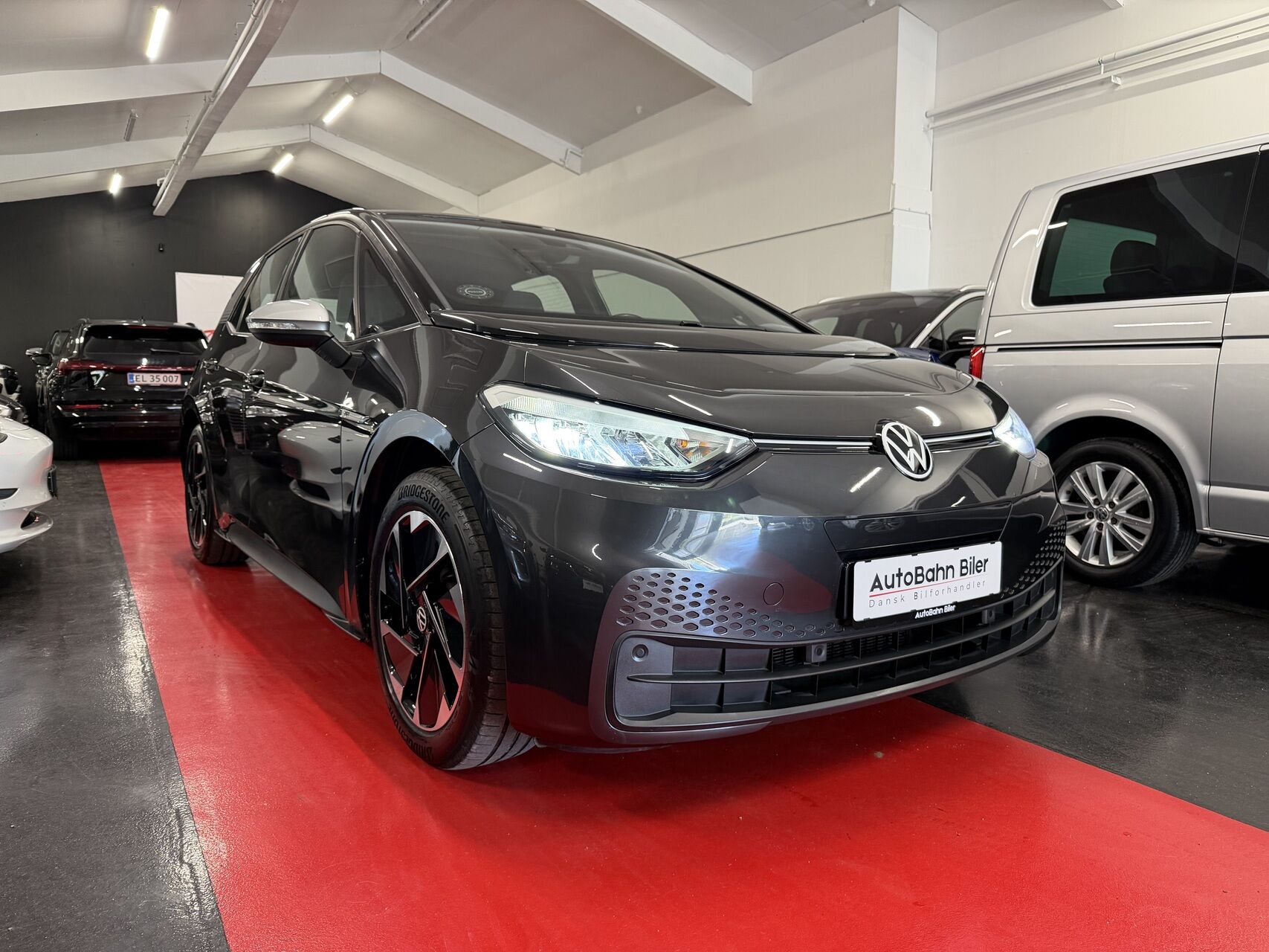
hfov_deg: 71.6
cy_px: 476
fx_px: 880
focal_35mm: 24
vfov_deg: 56.8
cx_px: 634
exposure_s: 1/50
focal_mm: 6.76
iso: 250
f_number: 1.78
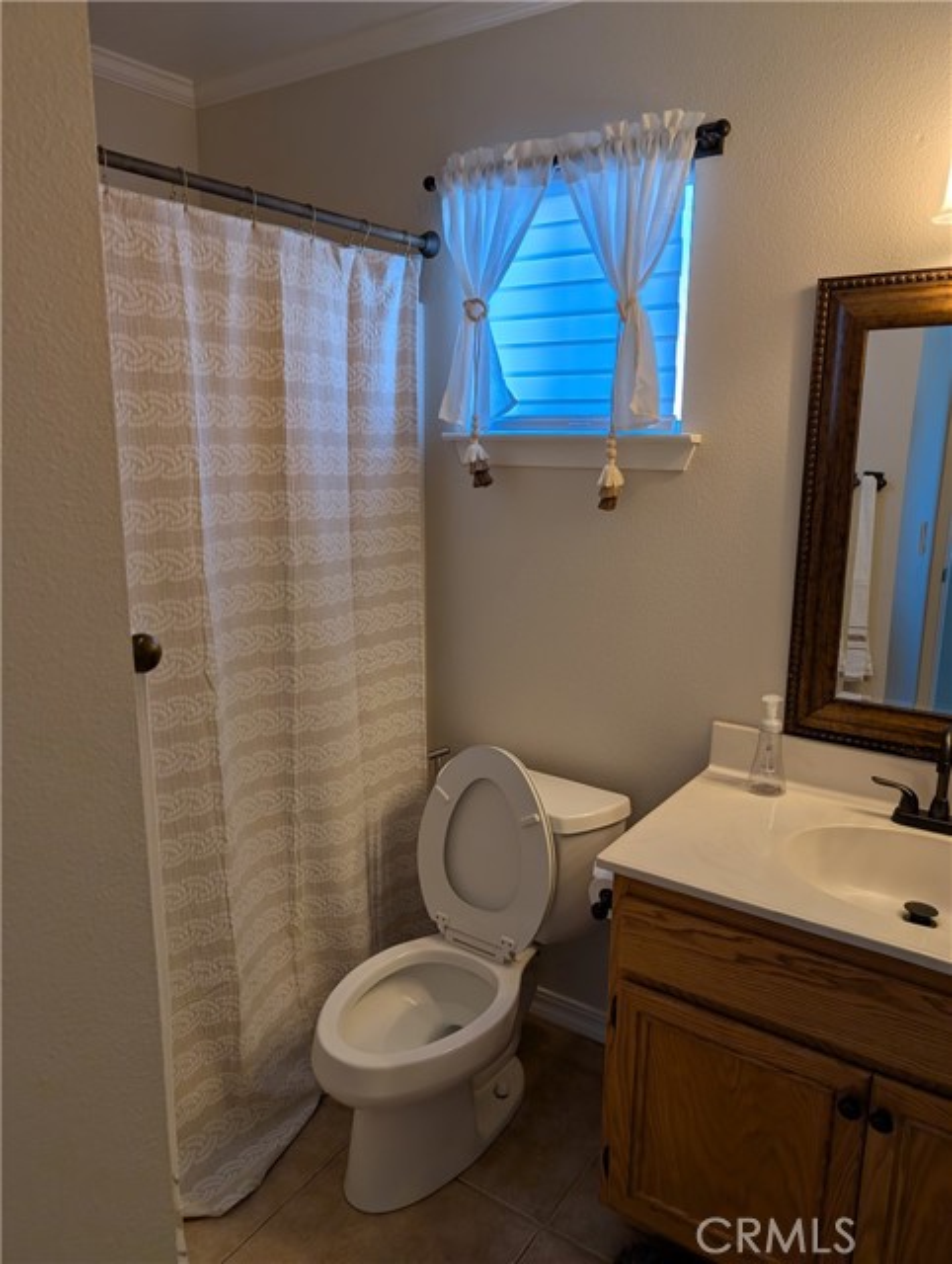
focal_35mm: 24
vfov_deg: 71.5
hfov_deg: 56.9
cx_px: 476
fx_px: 878
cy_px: 632
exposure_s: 1/60
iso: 25
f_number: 1.68
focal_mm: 6.9
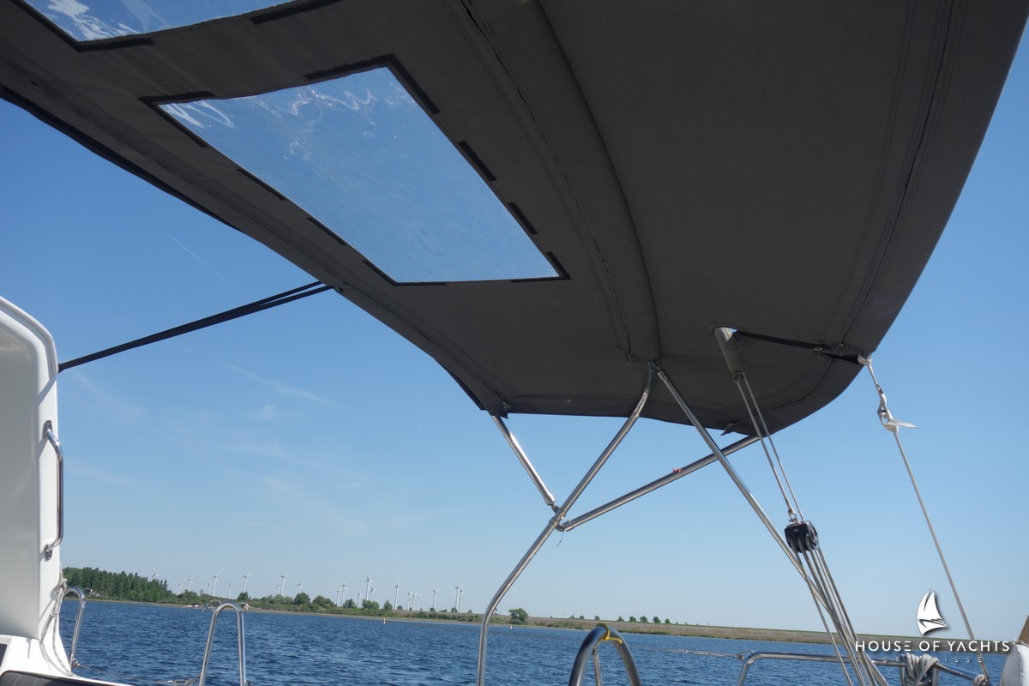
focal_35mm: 30
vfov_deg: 43.6
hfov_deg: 61.9
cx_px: 514
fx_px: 857
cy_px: 343
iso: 125
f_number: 4.5
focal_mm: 11.32
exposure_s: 1/800
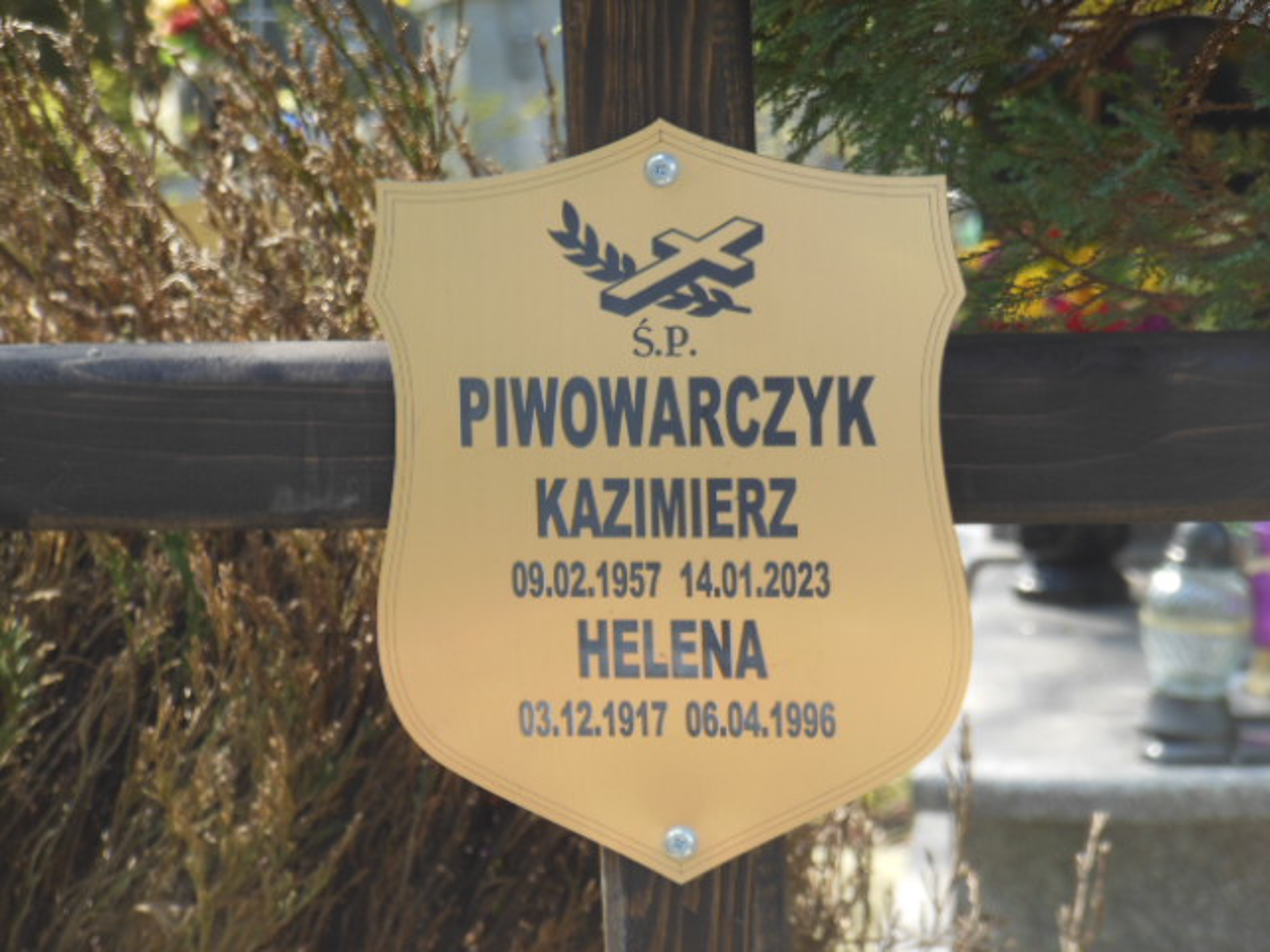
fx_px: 7007
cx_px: 635
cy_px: 476
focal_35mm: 191
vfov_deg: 7.8
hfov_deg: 10.4
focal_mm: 34
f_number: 5.6
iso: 125
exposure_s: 1/100
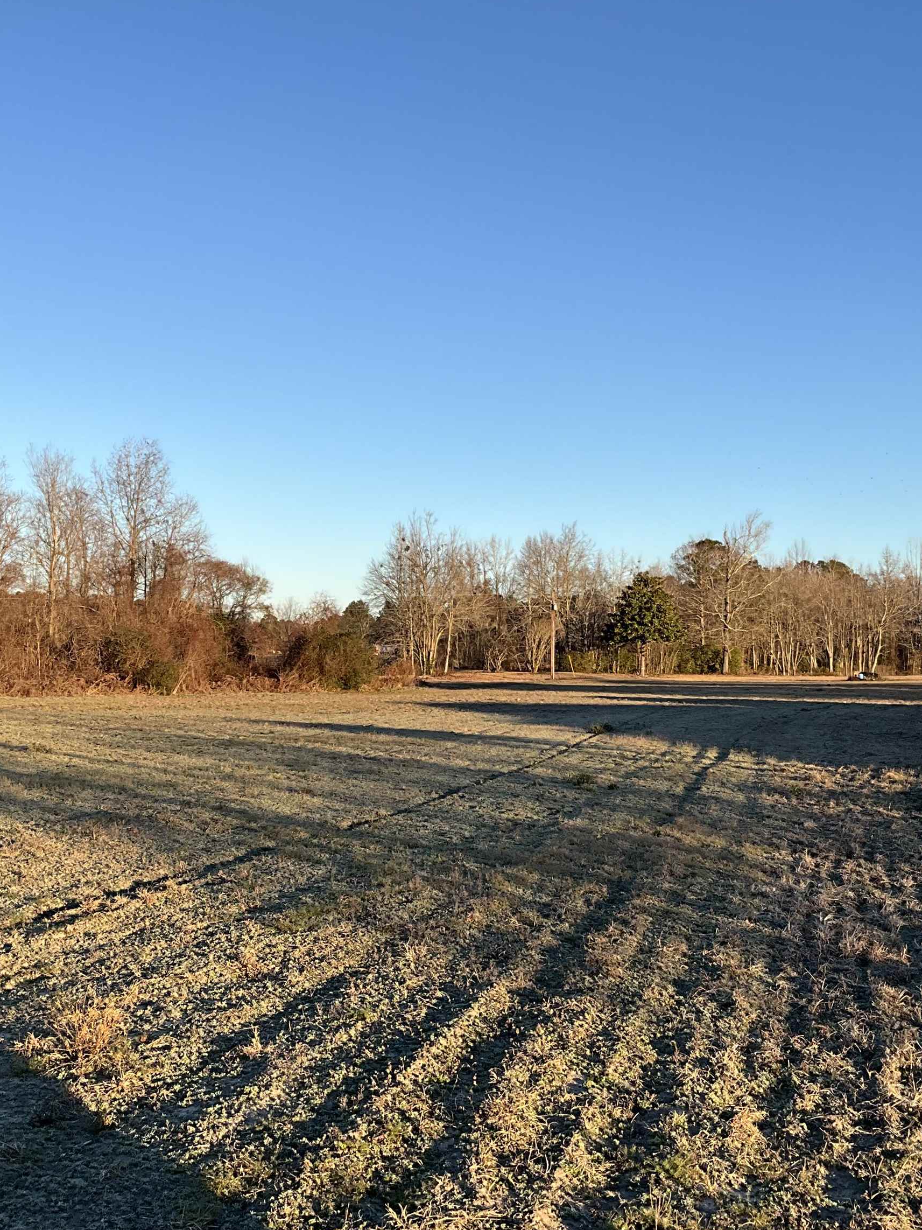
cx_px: 481
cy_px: 614
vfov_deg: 47.9
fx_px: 1385
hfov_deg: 36.8
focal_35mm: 39
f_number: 1.8
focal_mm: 3
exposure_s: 1/997
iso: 25
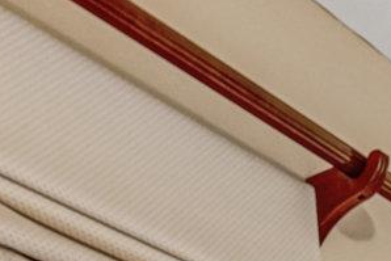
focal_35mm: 110
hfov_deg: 16.9
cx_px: 577
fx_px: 1195
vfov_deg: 9.2
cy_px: 852
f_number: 6.3
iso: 1250
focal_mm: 16
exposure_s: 1/50
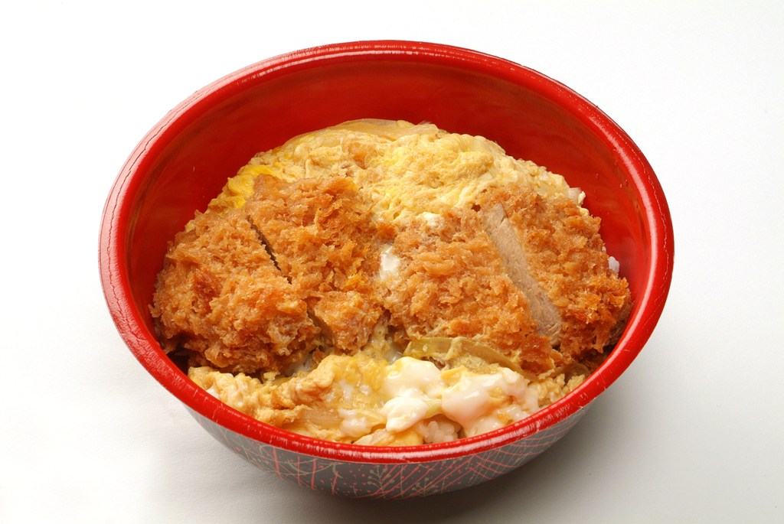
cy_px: 262
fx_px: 2289
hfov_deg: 19.4
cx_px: 392
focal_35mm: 105
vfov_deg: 13.1
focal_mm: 70
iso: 200
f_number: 19
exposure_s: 1/125
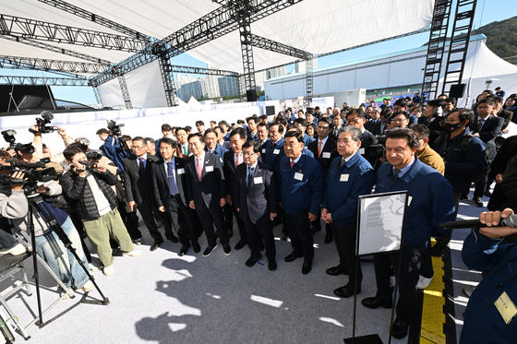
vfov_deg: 81.2
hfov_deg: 104.3
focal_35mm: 14
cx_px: 258
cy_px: 172
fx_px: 201
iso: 800
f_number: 20
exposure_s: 1/200
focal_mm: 14
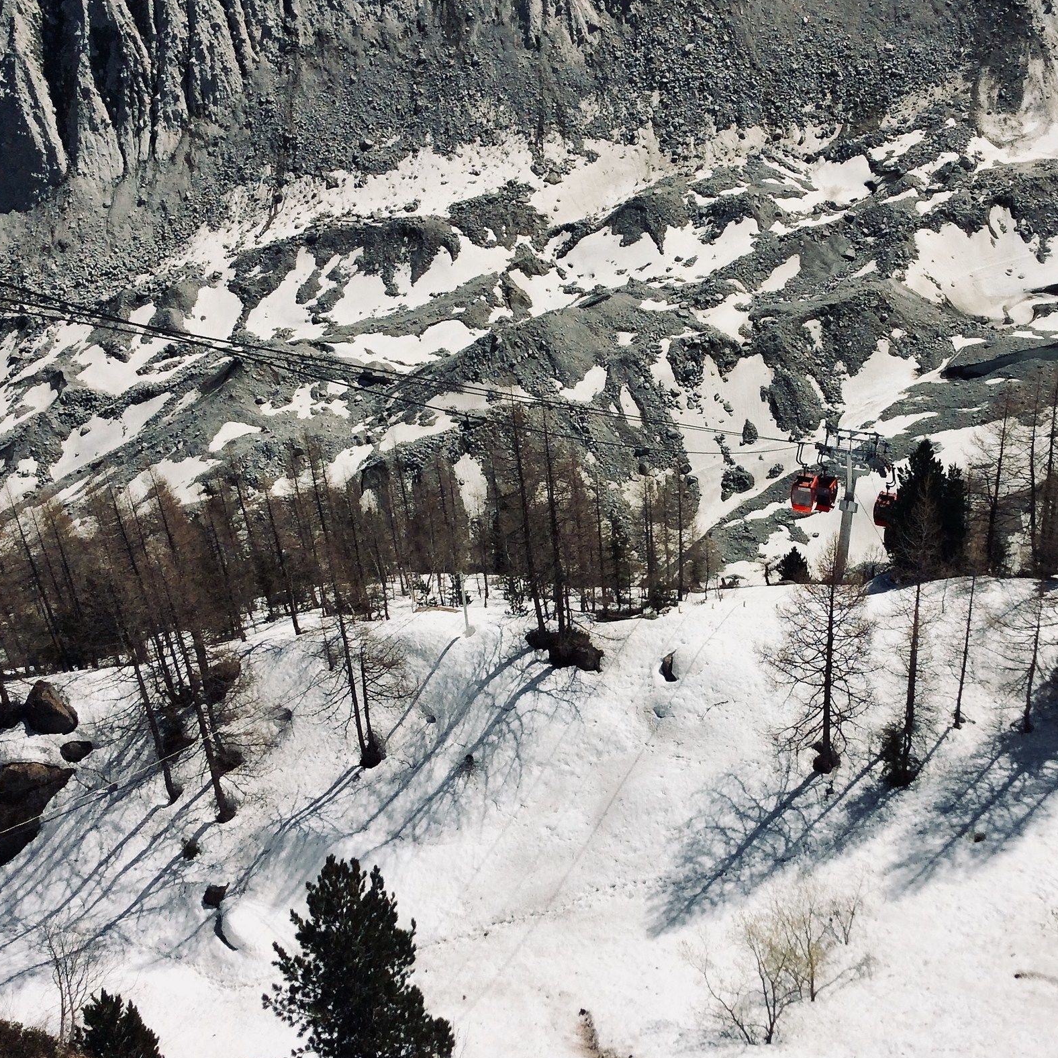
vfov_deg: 39.1
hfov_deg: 39.0
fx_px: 1487
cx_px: 646
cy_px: 492
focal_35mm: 43
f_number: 2.4
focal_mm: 3.3
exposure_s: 1/4785
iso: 32
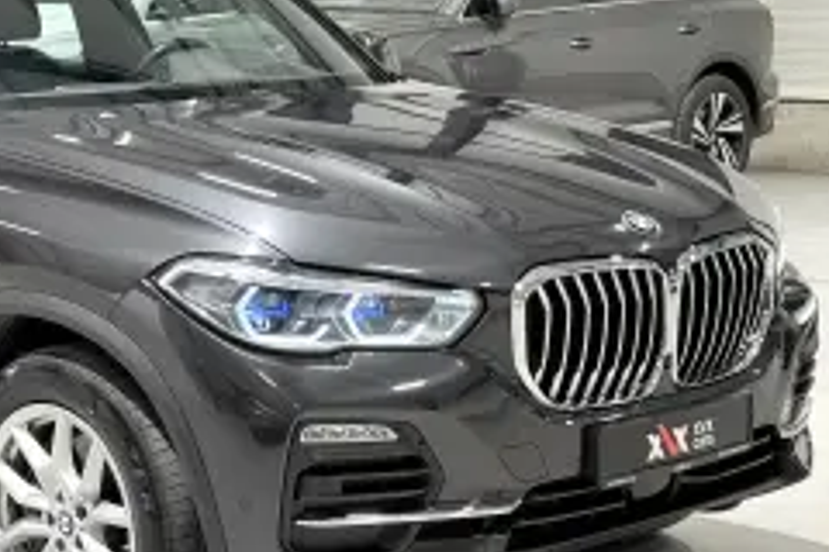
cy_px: 342
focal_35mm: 75
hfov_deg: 26.9
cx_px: 304
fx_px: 1727
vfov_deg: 18.2
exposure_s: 1/49
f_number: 1.78
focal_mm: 6.76
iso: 125
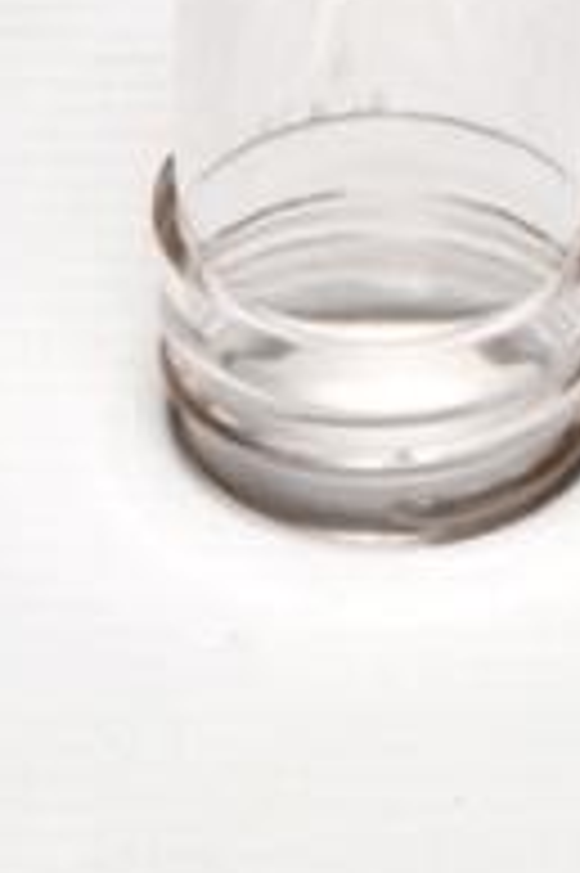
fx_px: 8815
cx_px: 405
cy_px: -104
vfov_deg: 5.6
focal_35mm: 364
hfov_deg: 3.8
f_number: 18
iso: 200
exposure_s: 1/125
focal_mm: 105
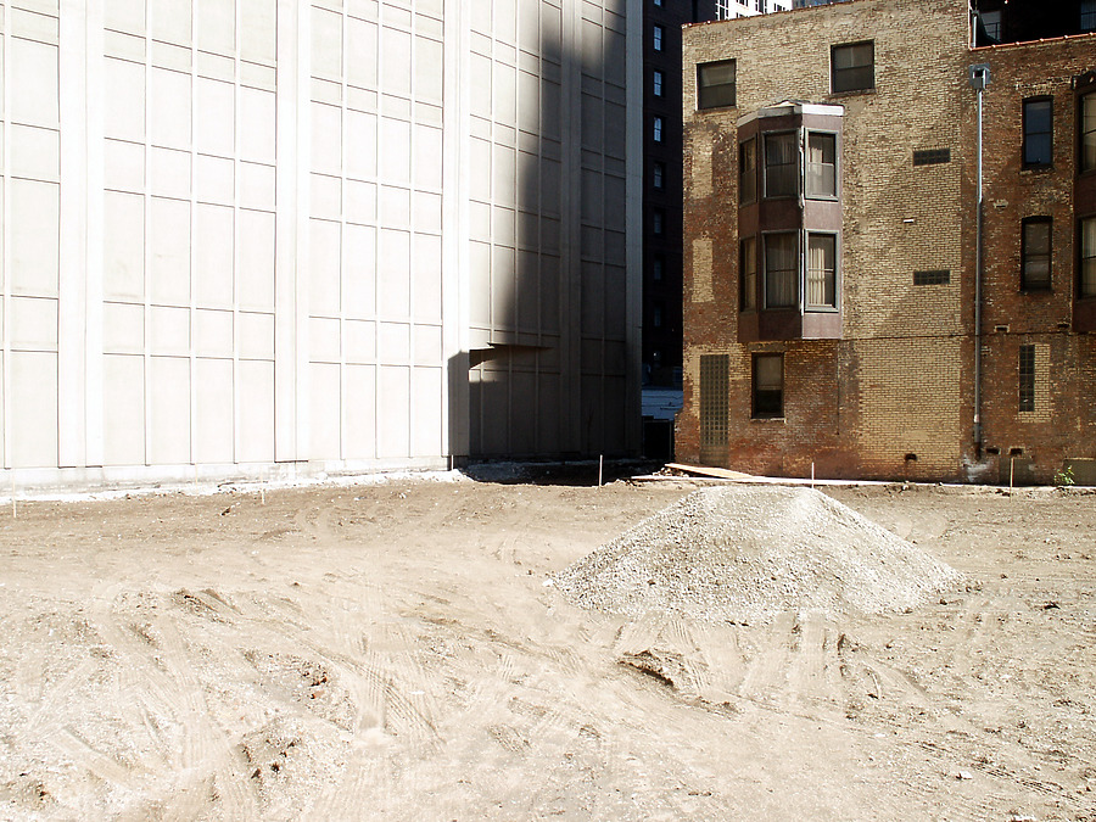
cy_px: 411
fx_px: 1108
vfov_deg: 40.7
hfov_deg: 52.6
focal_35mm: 35
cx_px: 548
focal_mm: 7.18
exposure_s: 1/125
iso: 64
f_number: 6.7
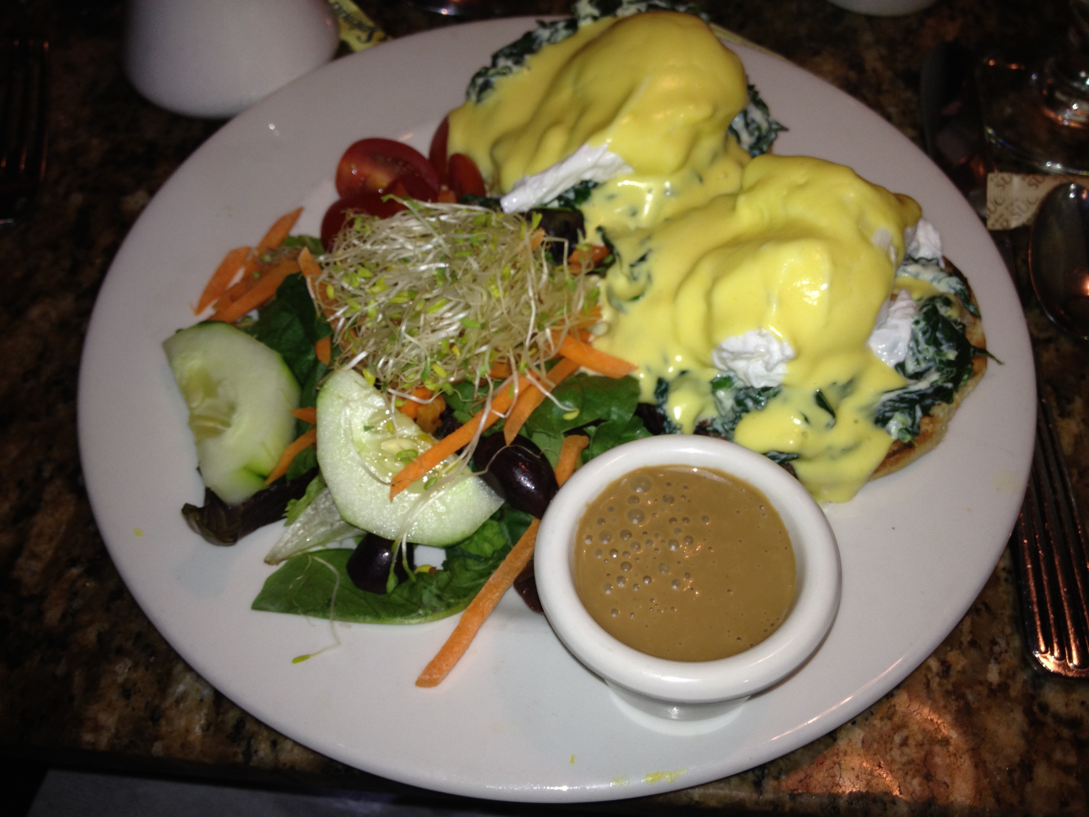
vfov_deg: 40.7
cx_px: 544
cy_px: 408
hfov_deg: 52.6
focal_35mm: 35
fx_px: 1101
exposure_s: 1/68
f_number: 2.4
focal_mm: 4.28
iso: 64
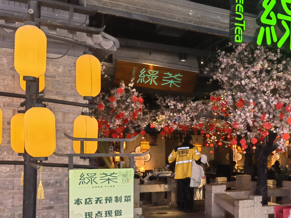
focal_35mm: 43
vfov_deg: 33.3
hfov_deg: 42.3
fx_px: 361
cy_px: 148
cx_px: 225
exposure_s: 1/100
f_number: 1.8
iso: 320
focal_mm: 5.54
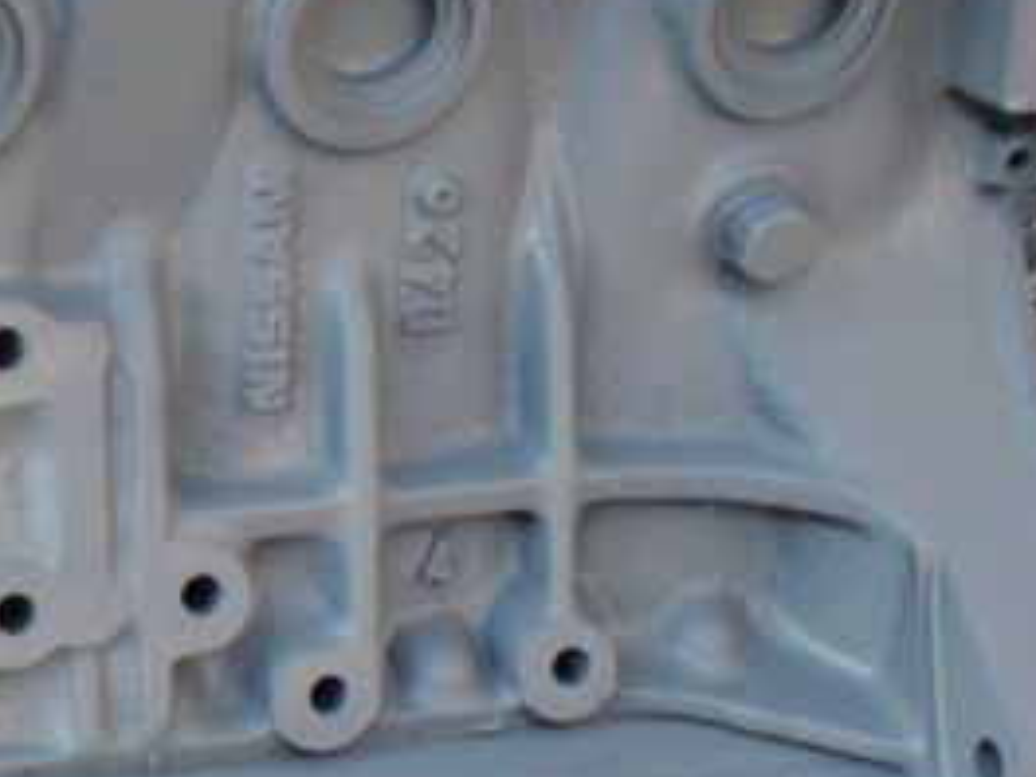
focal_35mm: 92
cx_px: -196
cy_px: 416
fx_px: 2753
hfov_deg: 20.0
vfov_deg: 16.1
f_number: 3.1
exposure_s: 1/100
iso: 64
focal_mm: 6.3
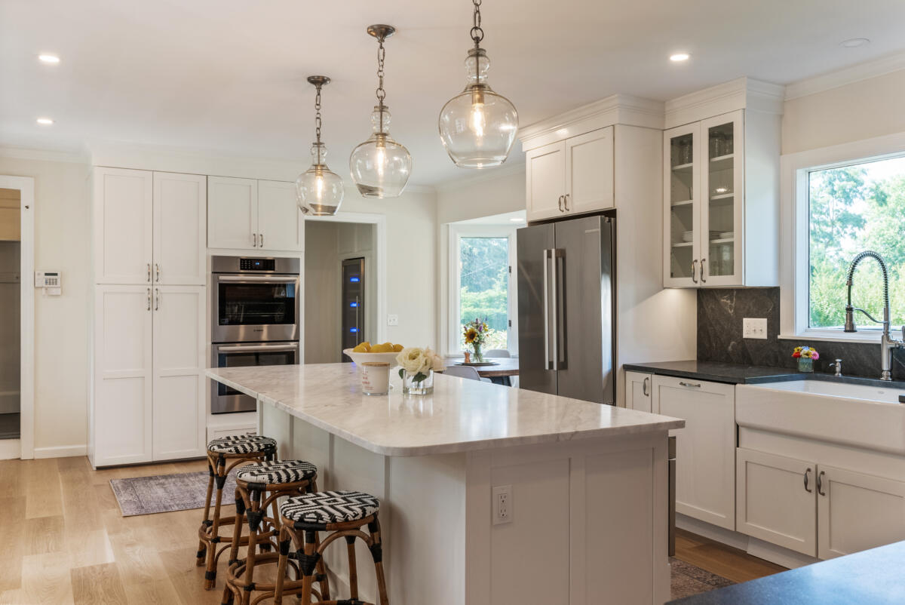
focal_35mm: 29
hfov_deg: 63.6
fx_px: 730
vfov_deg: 45.0
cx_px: 452
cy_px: 302
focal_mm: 29
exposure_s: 1/15
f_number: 9
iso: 1000
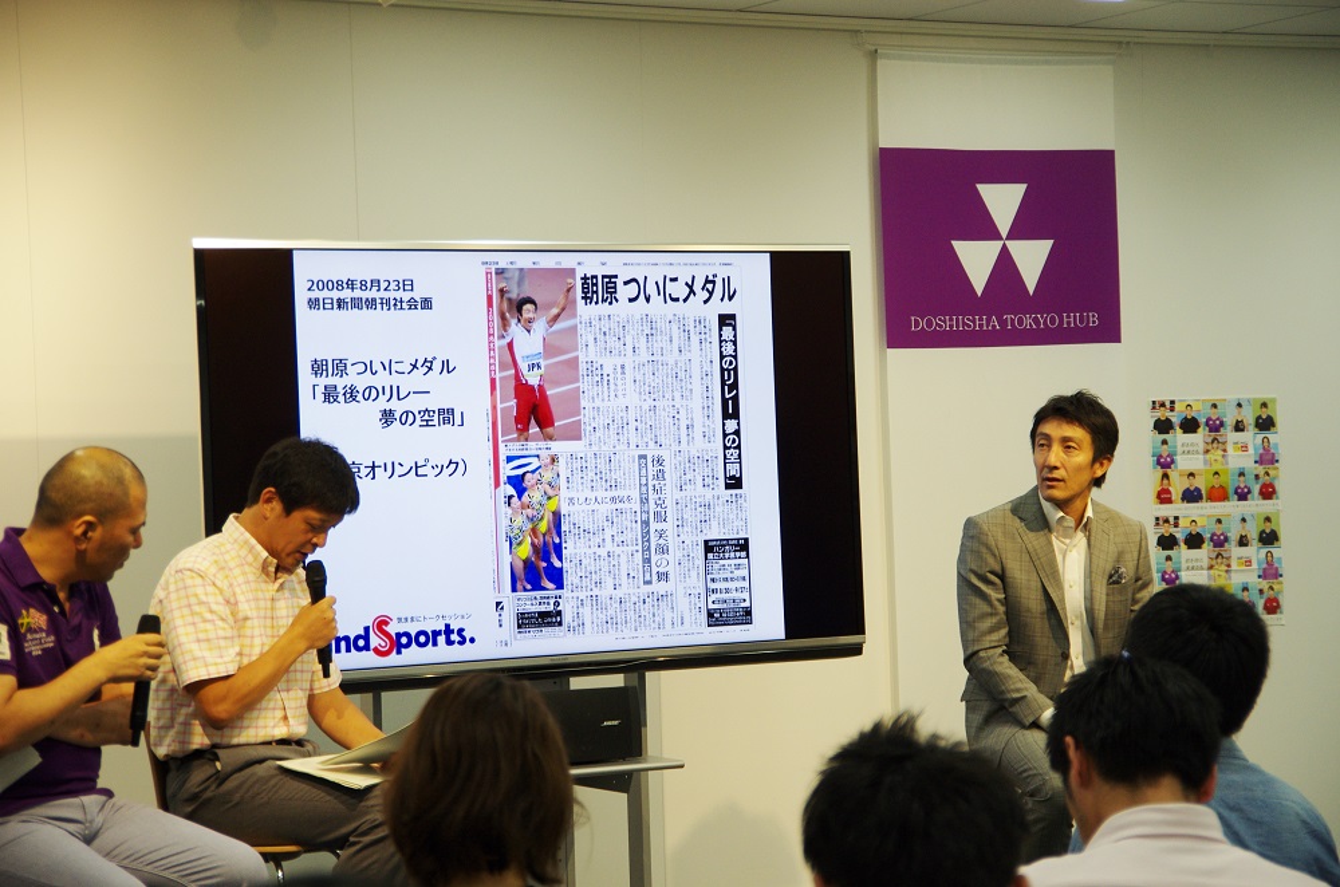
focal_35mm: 90
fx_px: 3343
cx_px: 670
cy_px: 444
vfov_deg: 15.1
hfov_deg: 22.7
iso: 400
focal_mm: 60
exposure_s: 1/100
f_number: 4.5
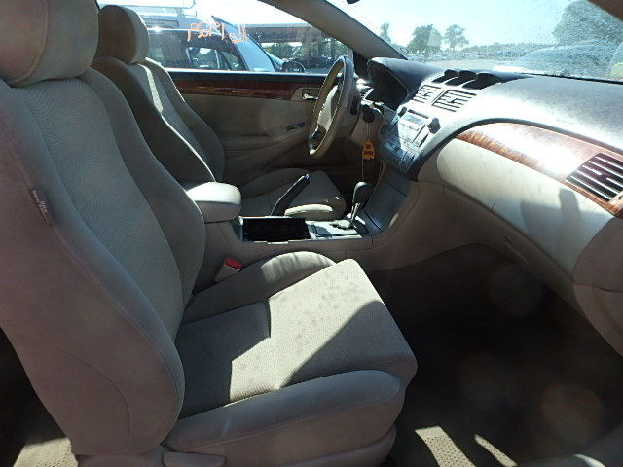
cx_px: 312
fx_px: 378
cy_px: 234
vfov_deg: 63.4
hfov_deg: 79.0
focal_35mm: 21
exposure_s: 1/500
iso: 125
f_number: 3.5
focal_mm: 3.7
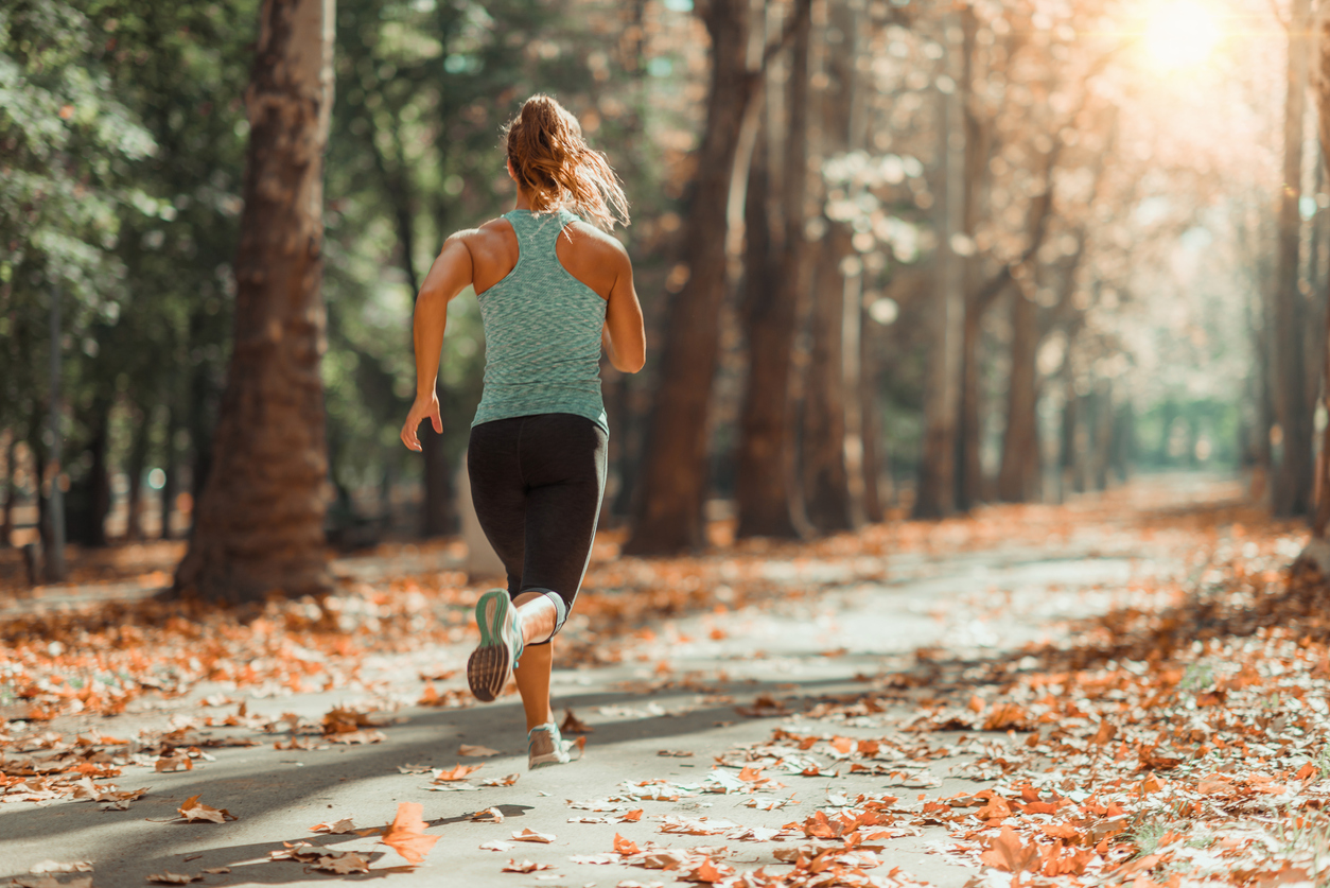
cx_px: 665
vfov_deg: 16.1
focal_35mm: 85
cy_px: 444
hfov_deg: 23.9
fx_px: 3141
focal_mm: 85
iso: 100
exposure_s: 1/320
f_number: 1.8
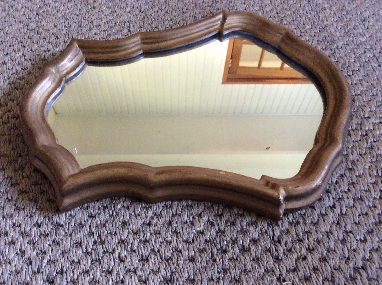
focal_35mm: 32
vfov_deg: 44.1
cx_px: 191
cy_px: 142
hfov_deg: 56.9
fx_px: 353
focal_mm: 3.3
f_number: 2.4
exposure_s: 1/25
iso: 200
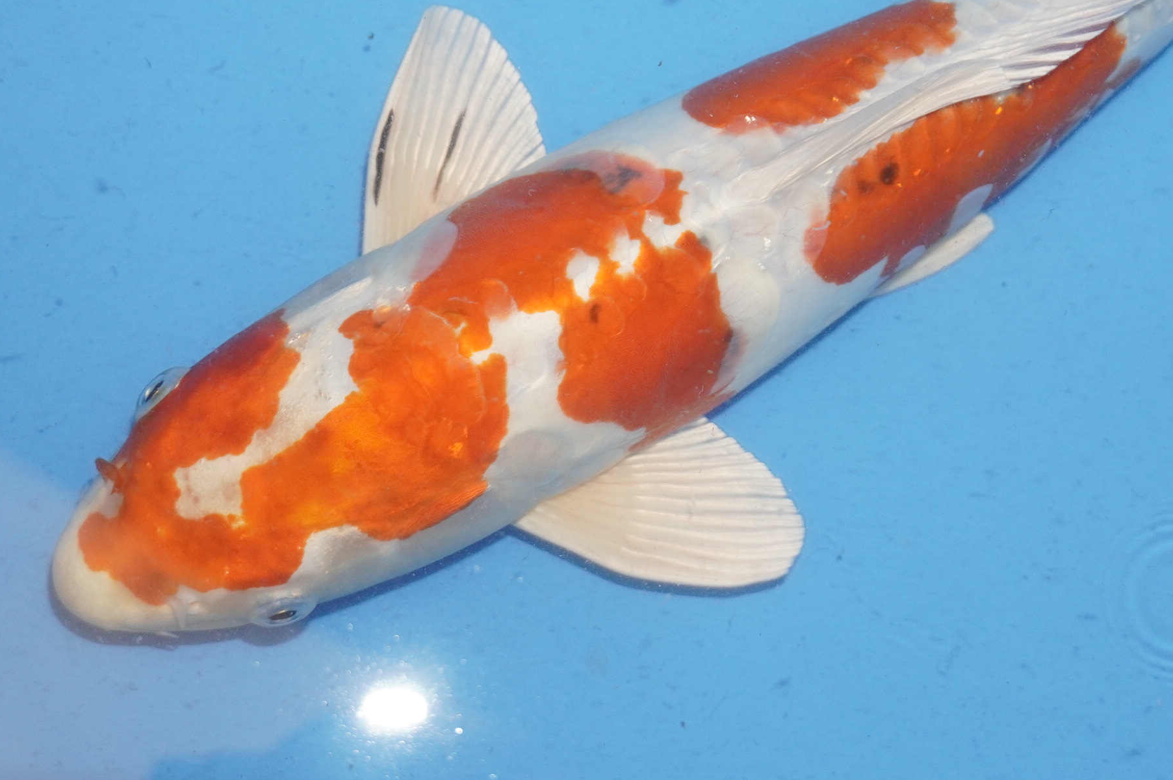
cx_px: 855
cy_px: 159
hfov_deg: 21.3
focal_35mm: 95
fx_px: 3093
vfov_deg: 14.3
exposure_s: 1/160
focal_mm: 38
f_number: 4.5
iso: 1000
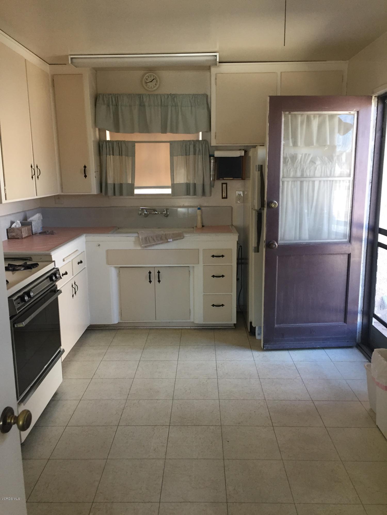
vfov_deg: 61.7
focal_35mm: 29
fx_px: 432
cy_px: 258
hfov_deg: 48.2
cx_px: 194
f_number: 2.2
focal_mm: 4.15
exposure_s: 1/30
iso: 50
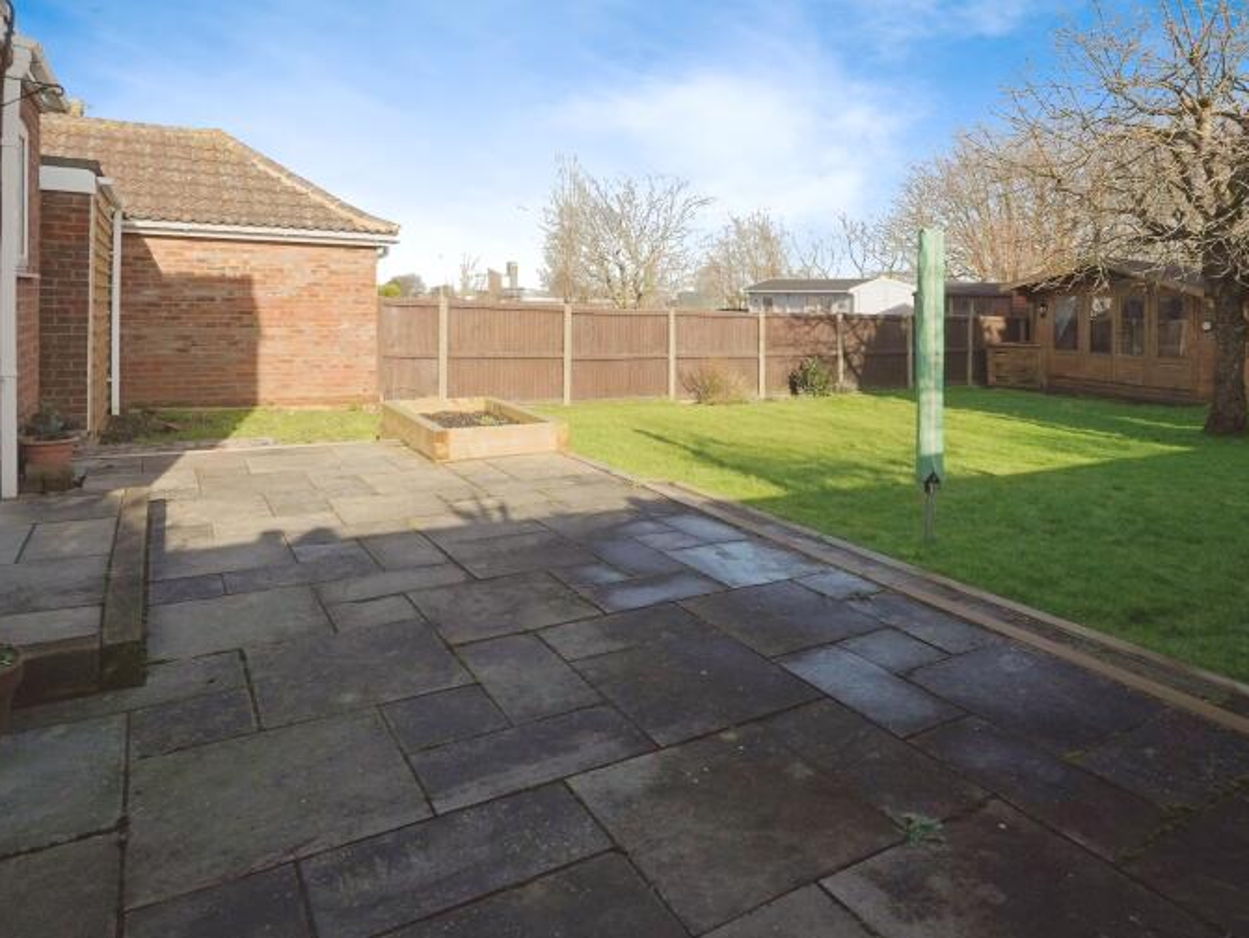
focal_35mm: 22
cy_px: 366
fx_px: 794
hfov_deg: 76.1
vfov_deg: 60.5
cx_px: 698
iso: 400
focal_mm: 10
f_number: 8
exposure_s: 1/1000
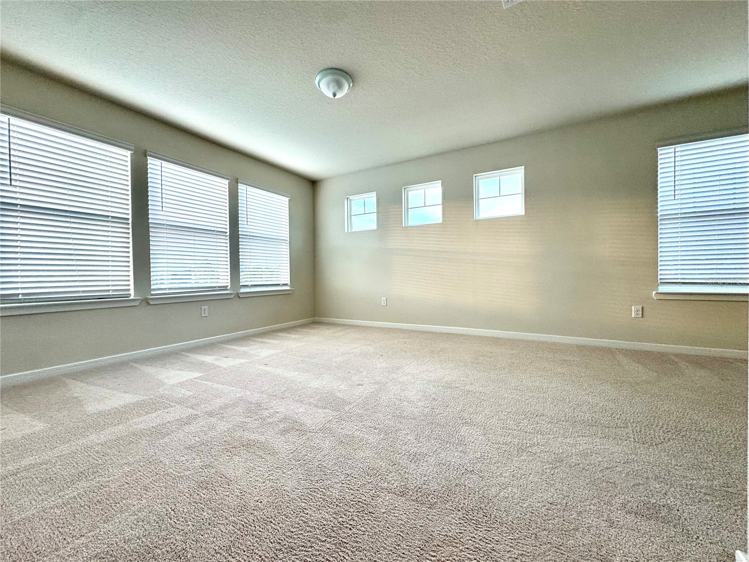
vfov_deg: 85.7
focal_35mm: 14
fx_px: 303
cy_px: 281
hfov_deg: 102.1
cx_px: 374
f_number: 2.2
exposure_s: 1/120
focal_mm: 2.22
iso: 125
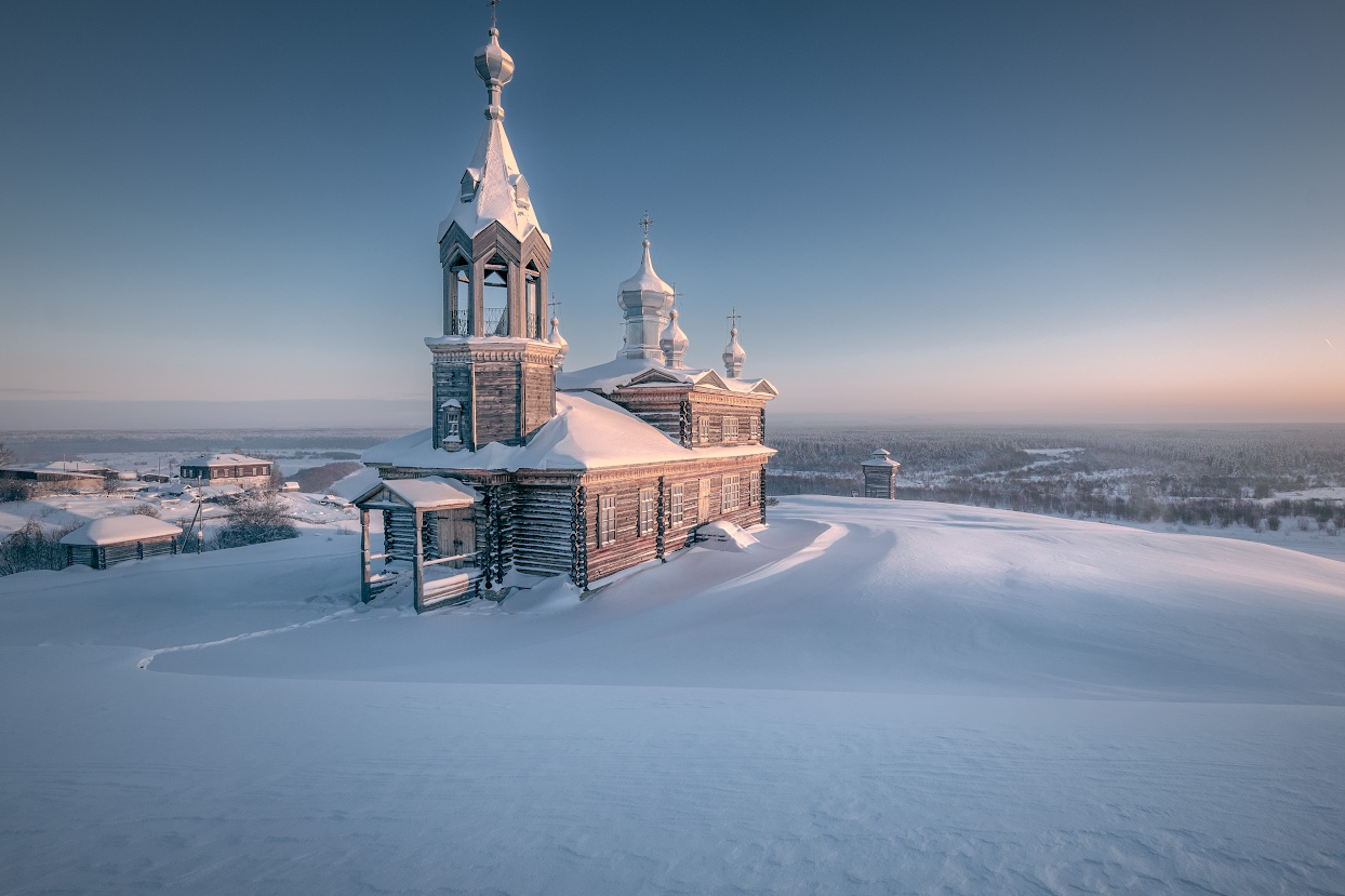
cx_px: 715
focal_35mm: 18
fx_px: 672
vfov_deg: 67.3
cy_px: 432
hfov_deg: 89.9
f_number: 11
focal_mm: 10.8
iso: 200
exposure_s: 1/60
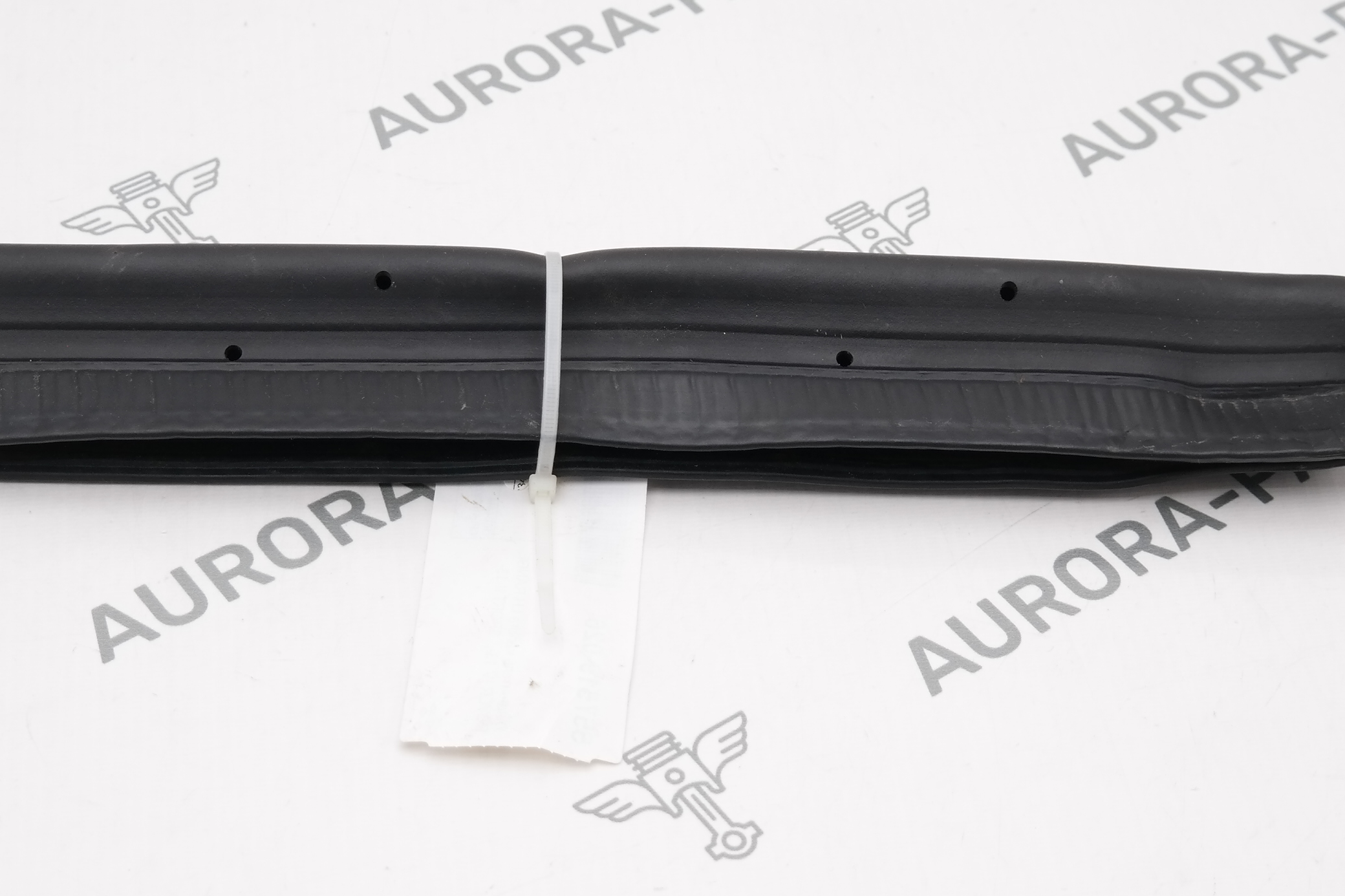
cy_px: 376
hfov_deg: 23.6
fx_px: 3212
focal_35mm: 86
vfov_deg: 15.9
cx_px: 678
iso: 200
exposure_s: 1/100
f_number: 4.5
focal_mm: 30
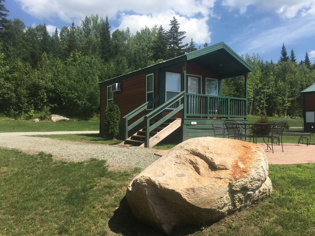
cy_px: 118
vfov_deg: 48.2
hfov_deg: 61.7
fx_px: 264
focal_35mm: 29
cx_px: 158
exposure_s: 1/1672
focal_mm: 4.15
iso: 25
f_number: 2.2
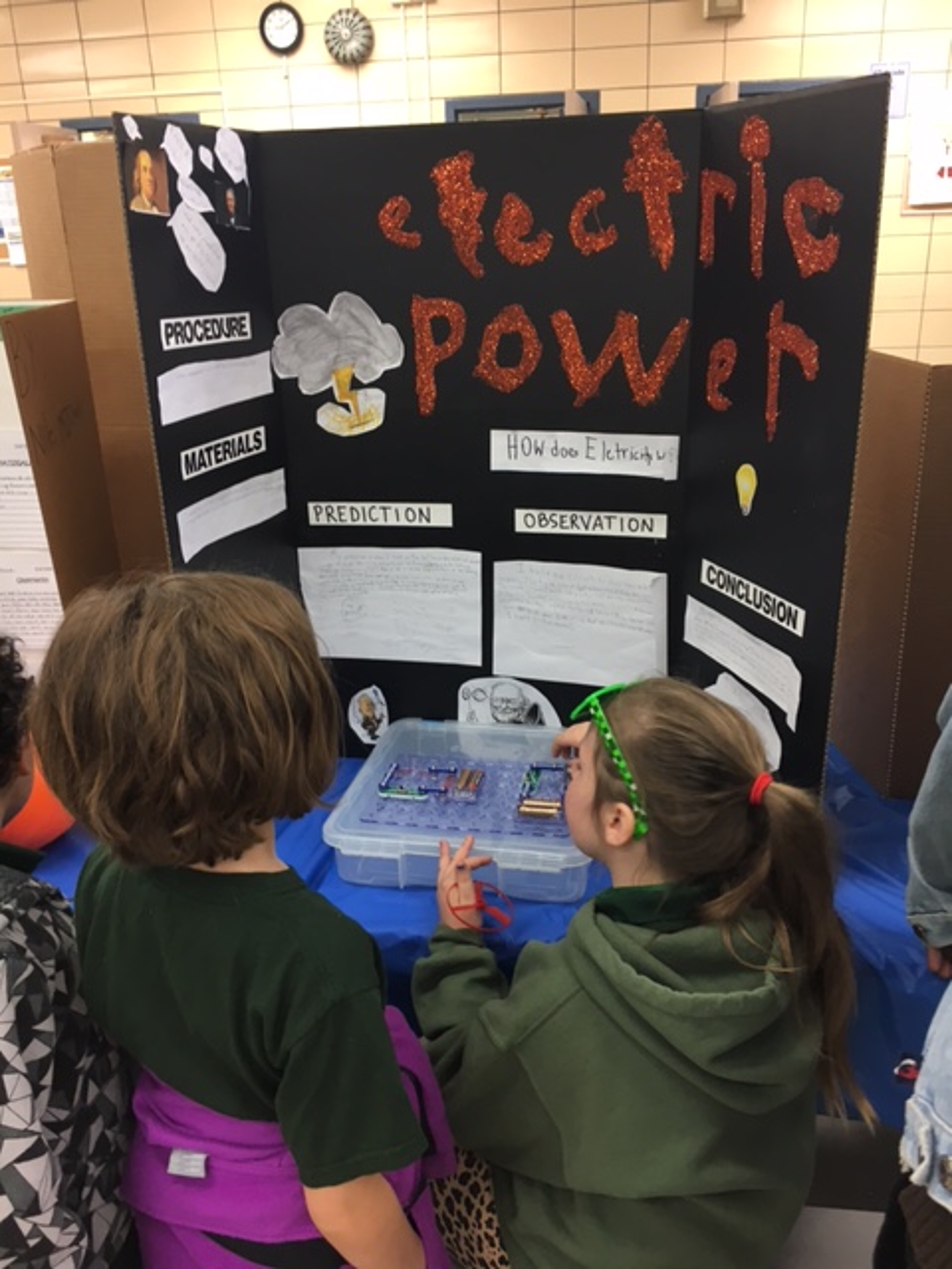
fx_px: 1063
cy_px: 634
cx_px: 476
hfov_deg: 48.2
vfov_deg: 61.7
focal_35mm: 29
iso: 64
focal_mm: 4.15
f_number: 2.2
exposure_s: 1/30
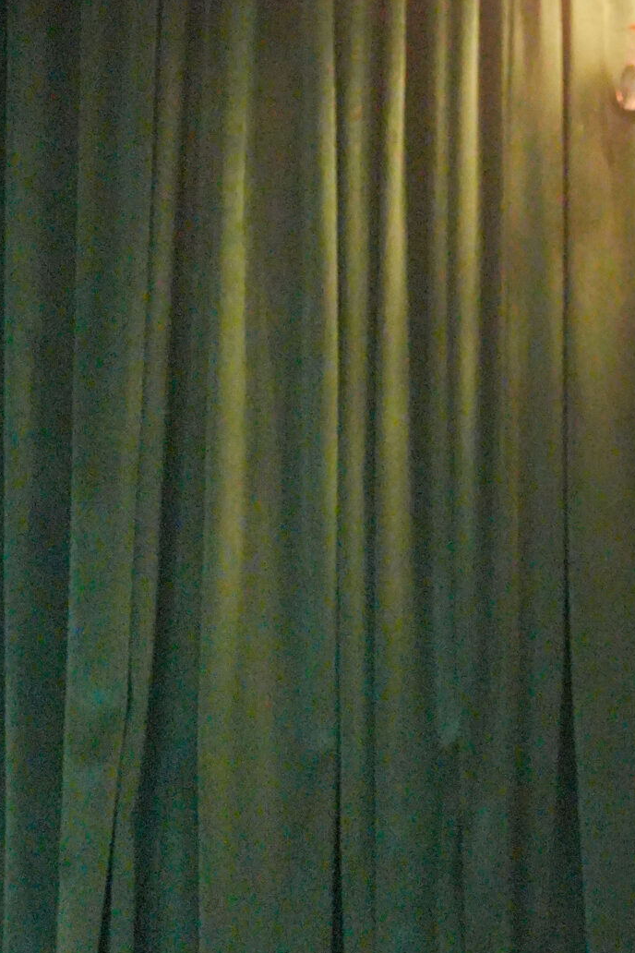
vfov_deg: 16.3
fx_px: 3281
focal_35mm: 124
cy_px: 826
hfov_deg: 10.8
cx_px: 783
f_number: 2.8
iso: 12800
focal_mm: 50
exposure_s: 1/2000
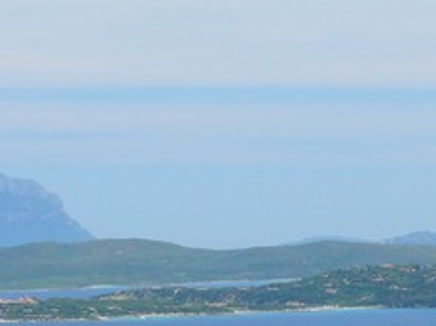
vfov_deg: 4.8
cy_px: 383
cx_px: 36
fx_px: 3863
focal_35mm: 307
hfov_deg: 6.4
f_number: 4.5
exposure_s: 1/200
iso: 100
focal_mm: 19.9
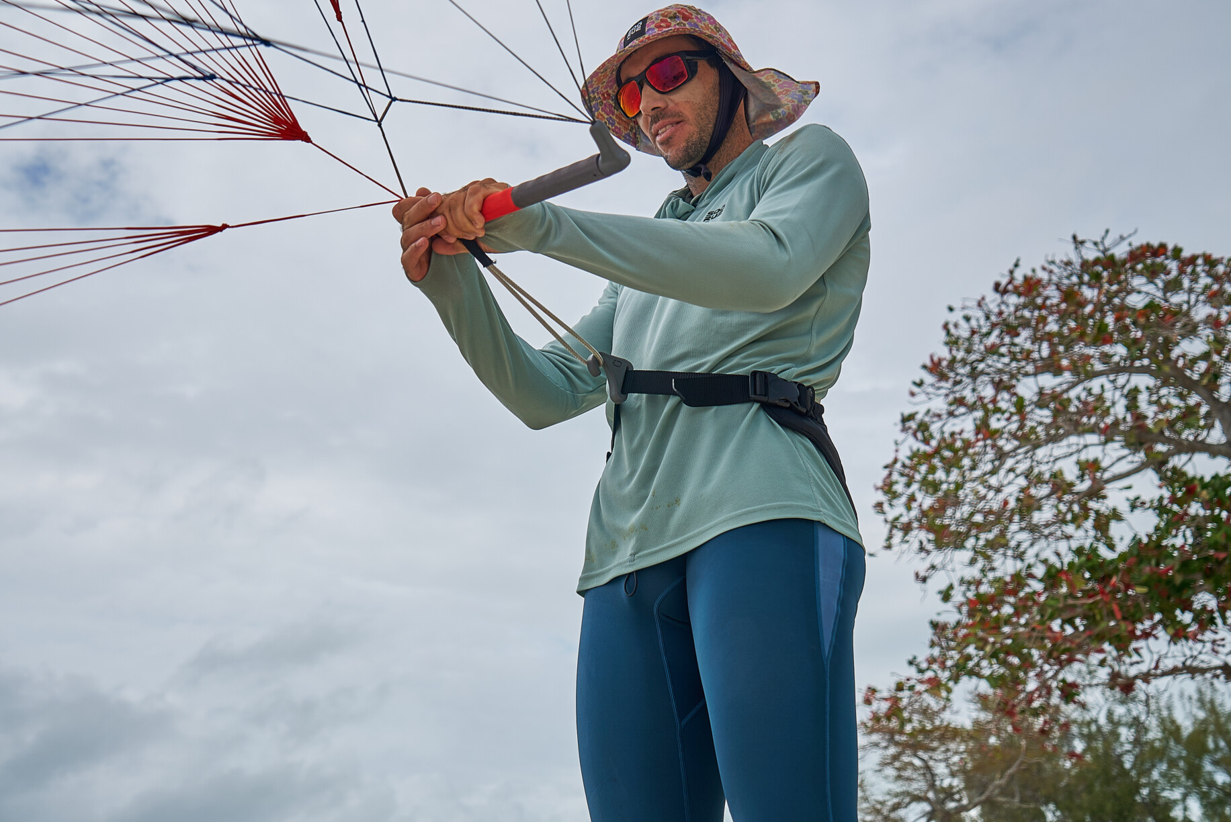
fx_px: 1300
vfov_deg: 35.1
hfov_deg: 50.7
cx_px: 613
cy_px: 406
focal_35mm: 38
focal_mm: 34
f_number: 4.5
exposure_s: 1/400
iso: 80
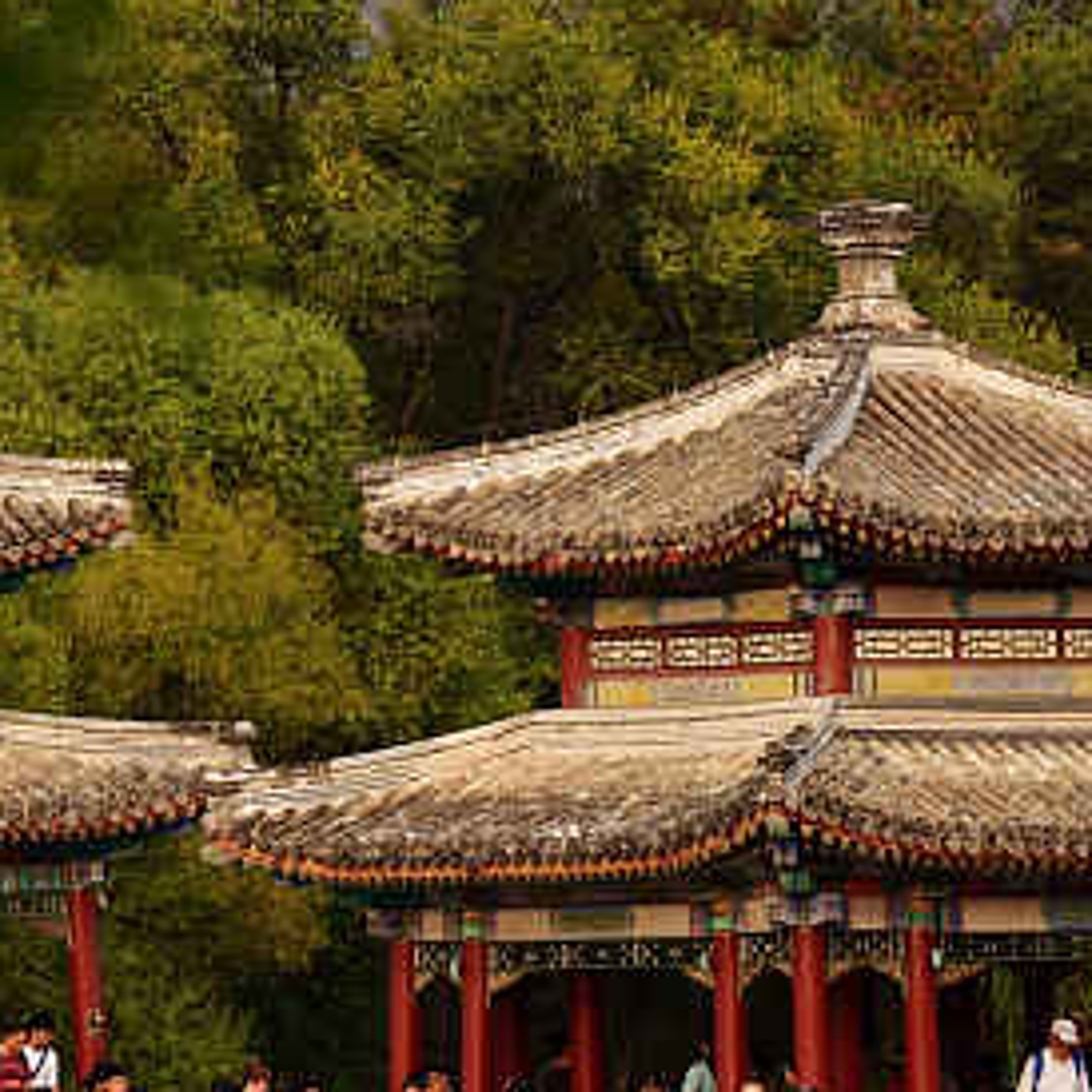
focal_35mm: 431
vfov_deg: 4.1
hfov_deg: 4.1
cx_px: 147
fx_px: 15383
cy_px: 211
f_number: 3.8
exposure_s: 1/500
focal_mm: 116
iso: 160
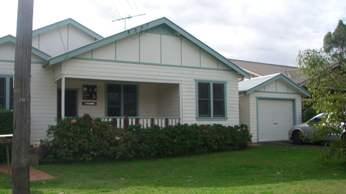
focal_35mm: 39
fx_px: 358
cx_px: 174
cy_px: 115
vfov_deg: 30.4
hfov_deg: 51.6
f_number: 4.3
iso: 80
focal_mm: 5.8
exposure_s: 1/400
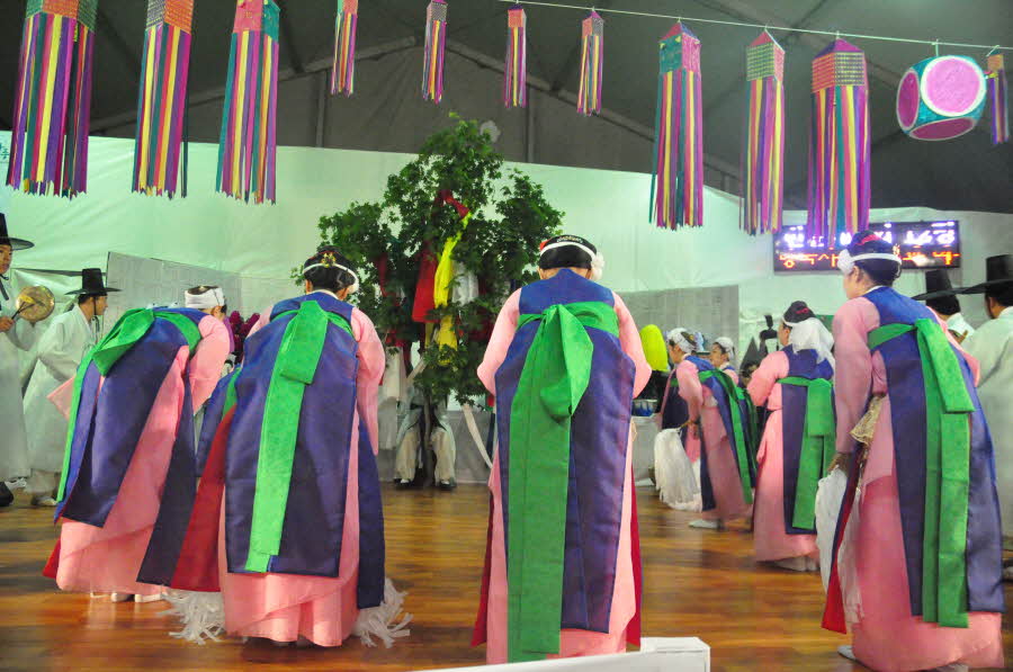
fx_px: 759
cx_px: 506
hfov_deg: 67.5
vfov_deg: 47.8
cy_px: 336
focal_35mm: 27
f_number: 3.5
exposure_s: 1/400
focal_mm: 18
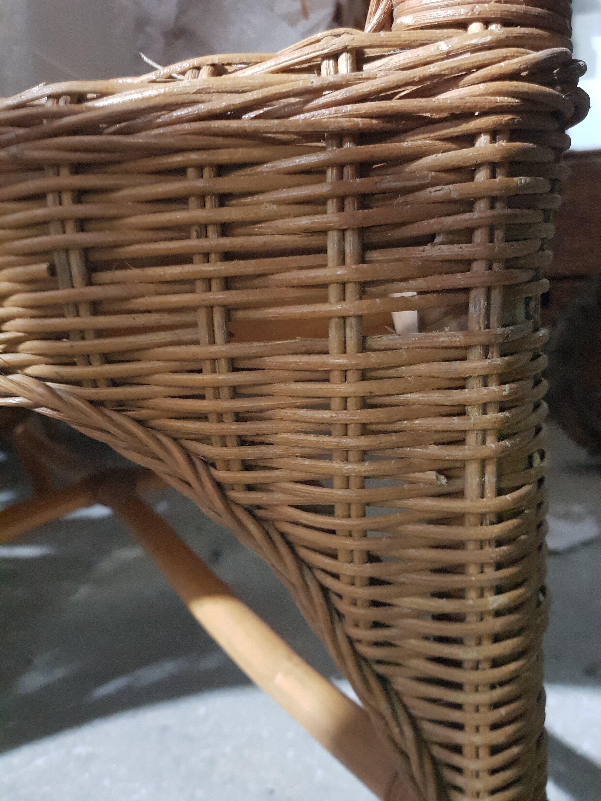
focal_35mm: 26
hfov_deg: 53.1
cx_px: 300
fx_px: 602
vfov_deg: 67.3
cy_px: 400
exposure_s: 1/10
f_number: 1.7
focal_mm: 4.2
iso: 500
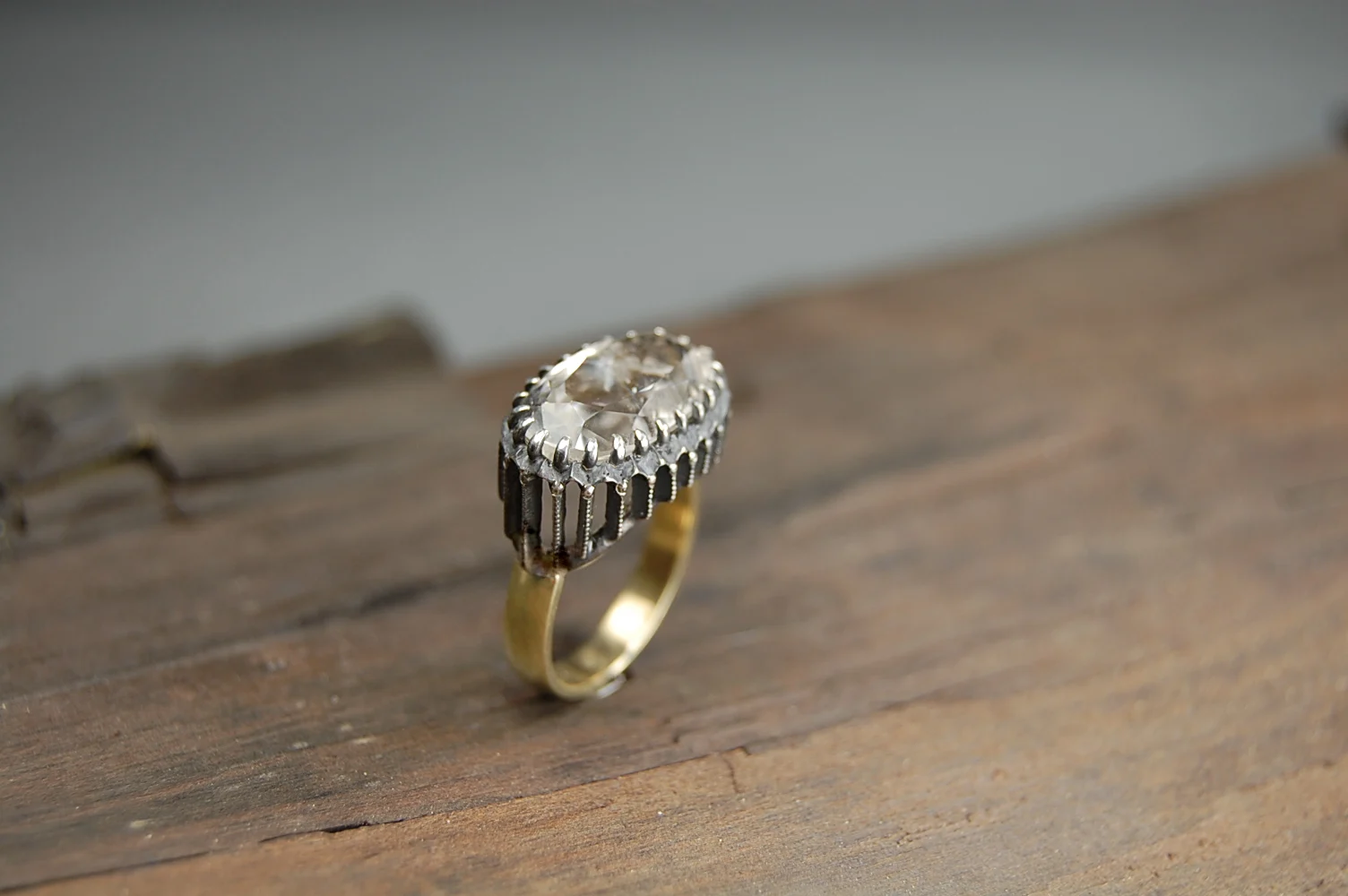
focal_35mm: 60
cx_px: 674
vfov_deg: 22.6
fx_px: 2245
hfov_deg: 33.4
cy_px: 448
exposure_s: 1/125
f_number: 5.6
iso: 200
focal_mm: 40
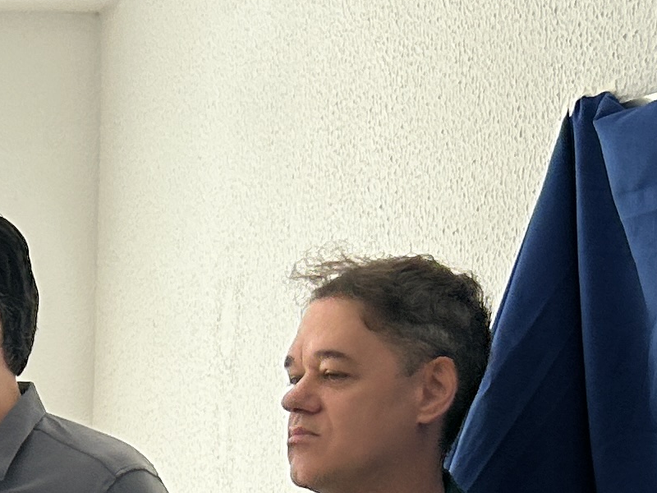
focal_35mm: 131
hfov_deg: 13.9
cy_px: 829
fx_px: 2486
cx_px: -386
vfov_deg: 10.7
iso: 50
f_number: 1.5
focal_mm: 5.7
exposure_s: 1/635
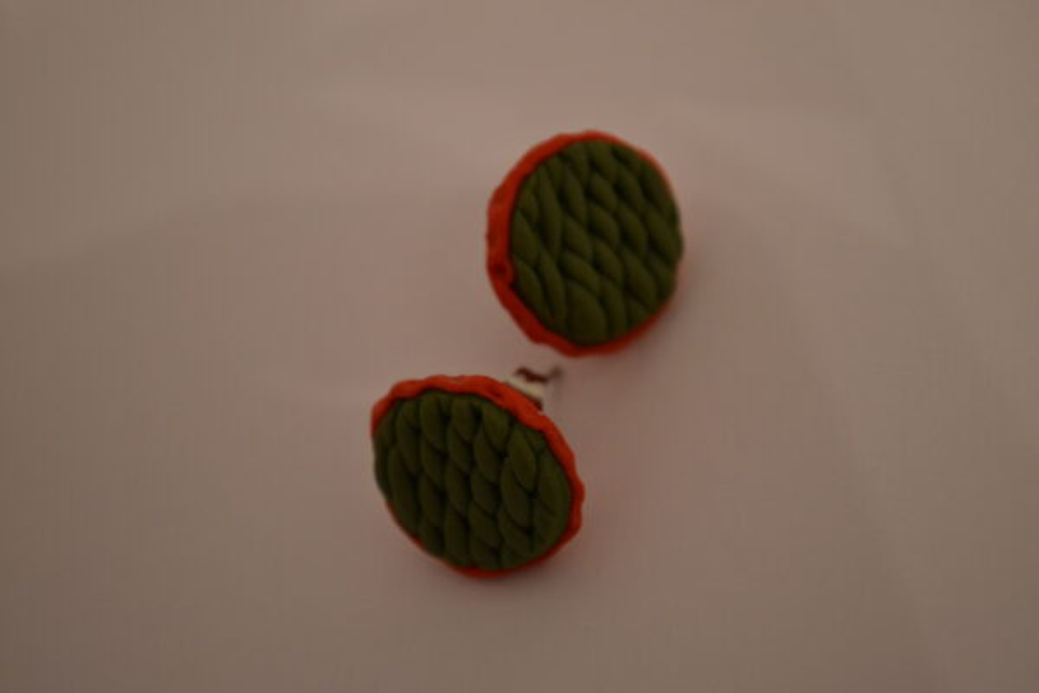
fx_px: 2251
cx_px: 520
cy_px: 346
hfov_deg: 26.0
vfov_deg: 17.5
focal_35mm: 78
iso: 1400
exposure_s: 1/15
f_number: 5.6
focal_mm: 52
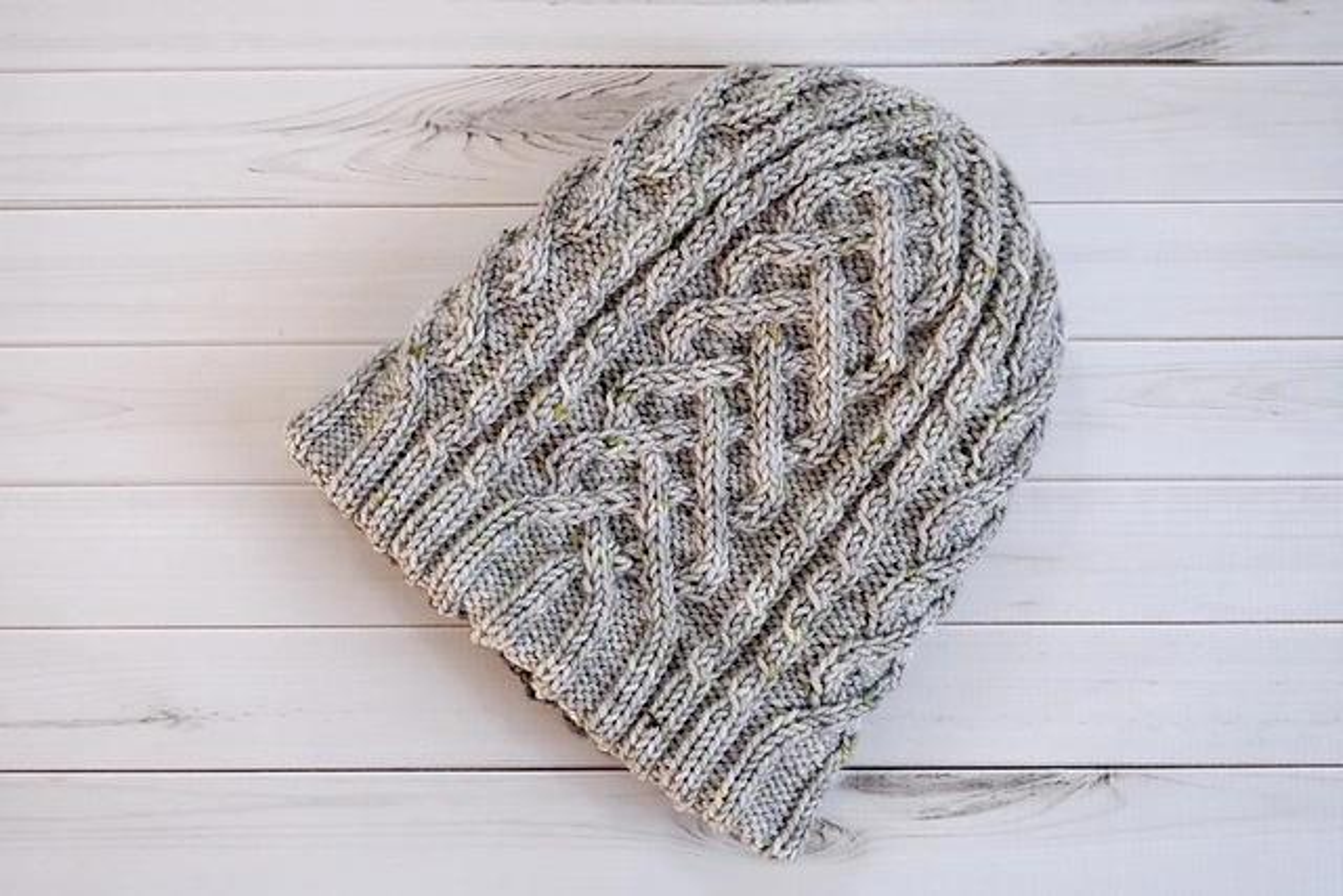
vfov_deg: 32.6
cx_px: 672
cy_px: 448
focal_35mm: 41
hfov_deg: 47.4
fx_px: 1530
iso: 4000
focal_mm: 27.5
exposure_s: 1/100
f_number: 4
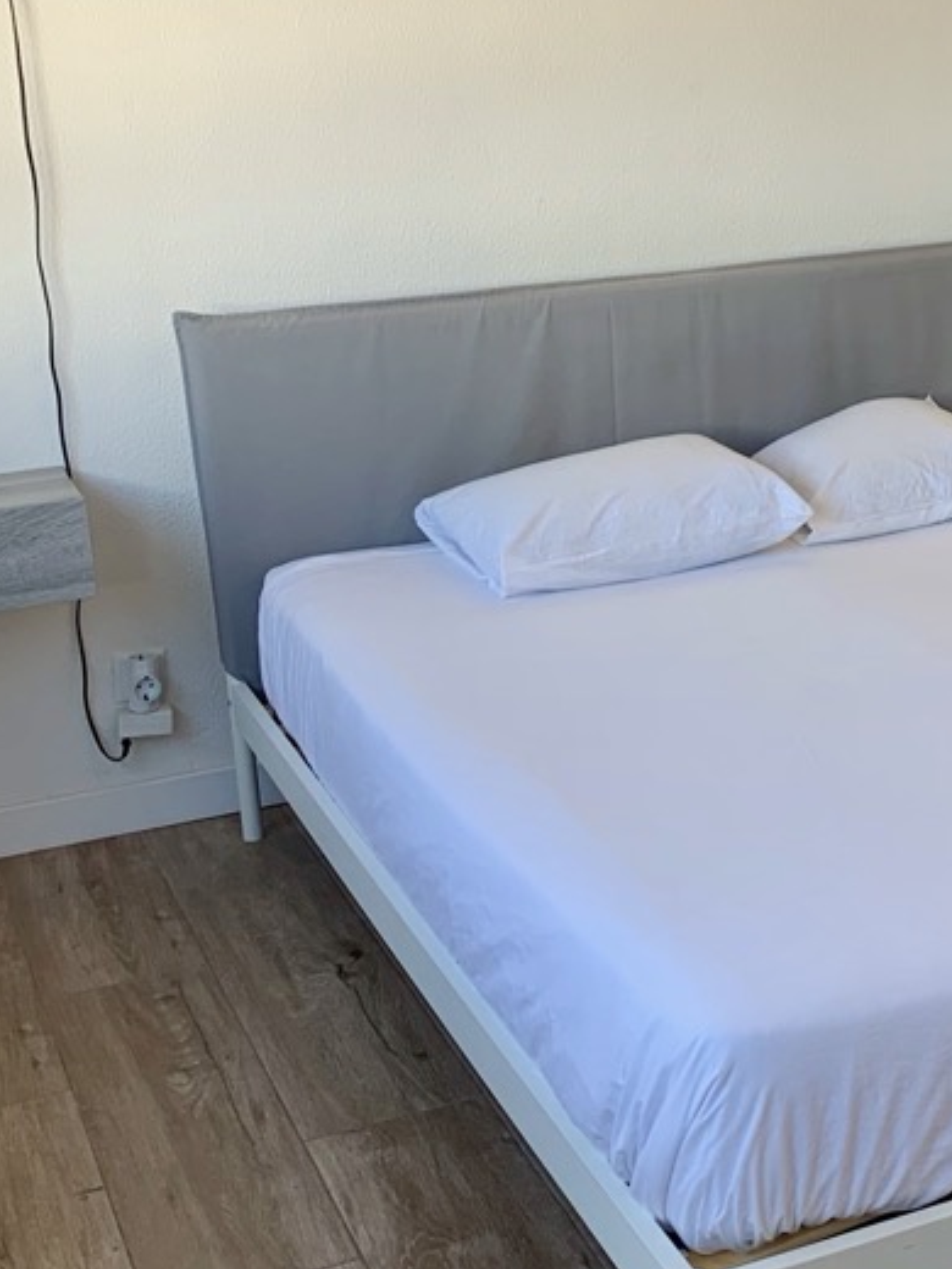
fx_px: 2347
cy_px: 437
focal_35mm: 64
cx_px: 1001
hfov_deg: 21.9
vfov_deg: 30.1
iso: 32
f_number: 1.8
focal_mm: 4.25
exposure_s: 1/121
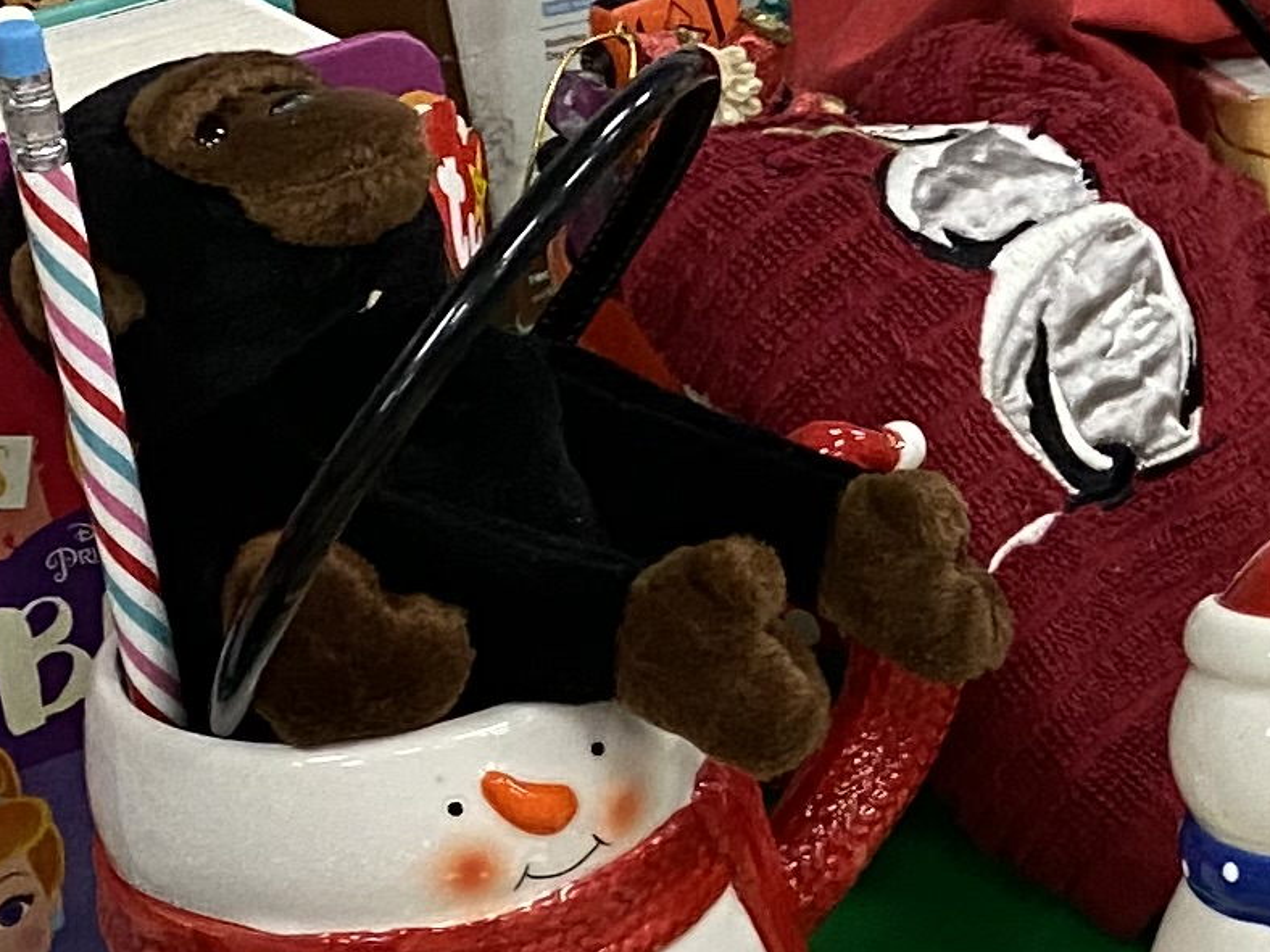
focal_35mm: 133
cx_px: 2179
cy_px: 683
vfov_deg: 11.1
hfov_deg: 13.5
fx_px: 4880
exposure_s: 1/60
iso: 200
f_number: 1.8
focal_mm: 4.25
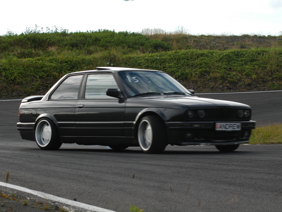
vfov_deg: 13.0
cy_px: 106
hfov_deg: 17.3
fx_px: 929
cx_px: 141
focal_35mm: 114
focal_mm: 70
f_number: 7.1
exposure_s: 1/200
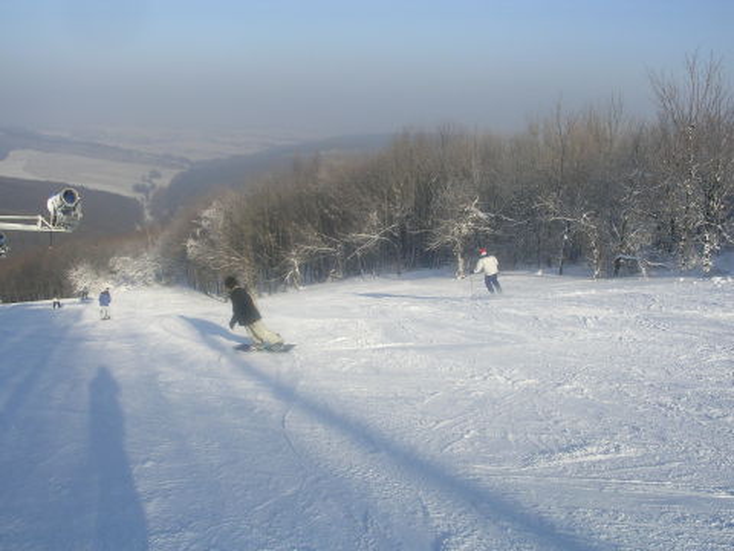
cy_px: 276
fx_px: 806
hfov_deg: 49.0
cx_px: 367
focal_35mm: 38
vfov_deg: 37.7
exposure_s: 1/331
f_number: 5.6
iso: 50
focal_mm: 5.8
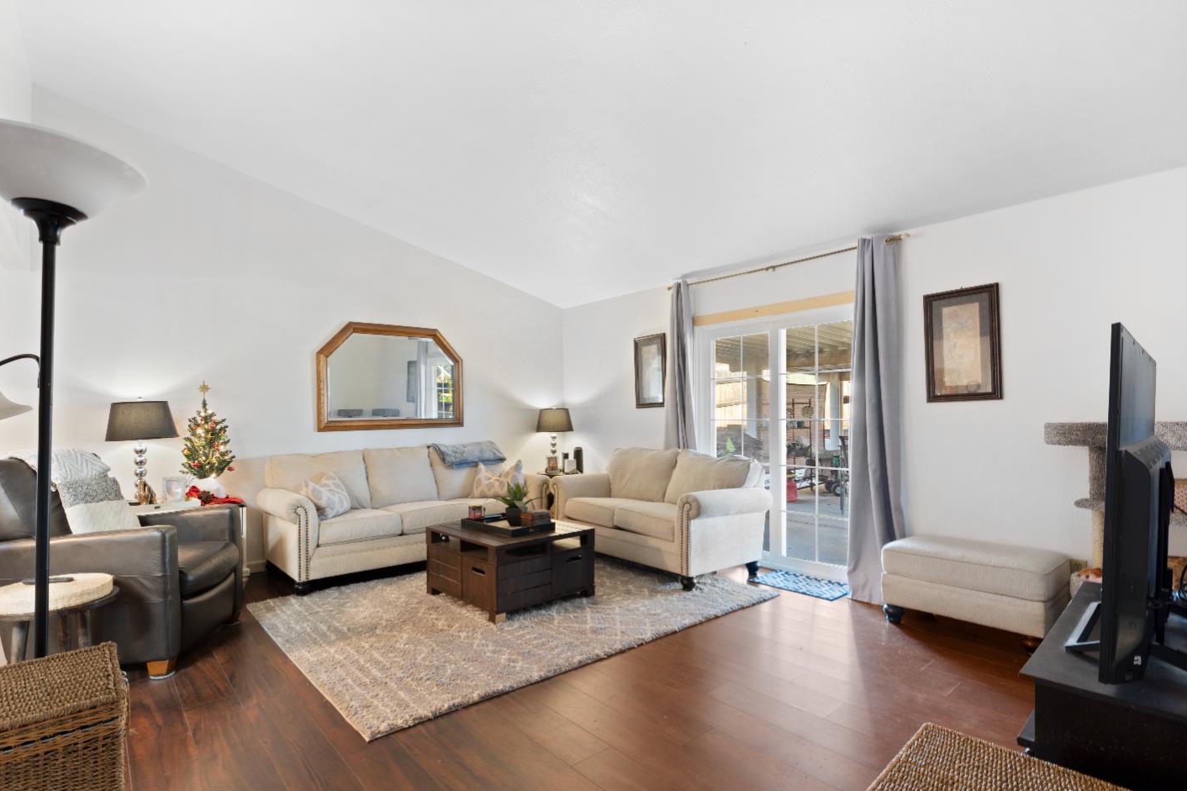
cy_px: 414
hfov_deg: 93.2
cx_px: 560
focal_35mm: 17
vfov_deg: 70.4
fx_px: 560
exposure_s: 5
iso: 160
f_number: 10
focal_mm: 16
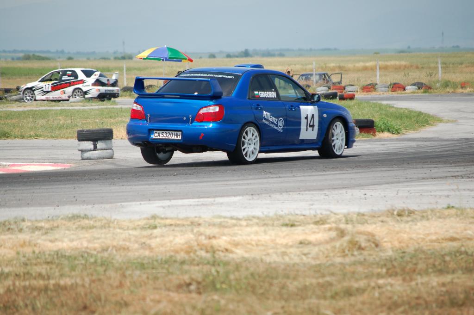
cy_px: 158
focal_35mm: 270
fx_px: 3552
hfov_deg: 7.6
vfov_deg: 5.1
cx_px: 237
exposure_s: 1/1000
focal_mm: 180
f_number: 5.6
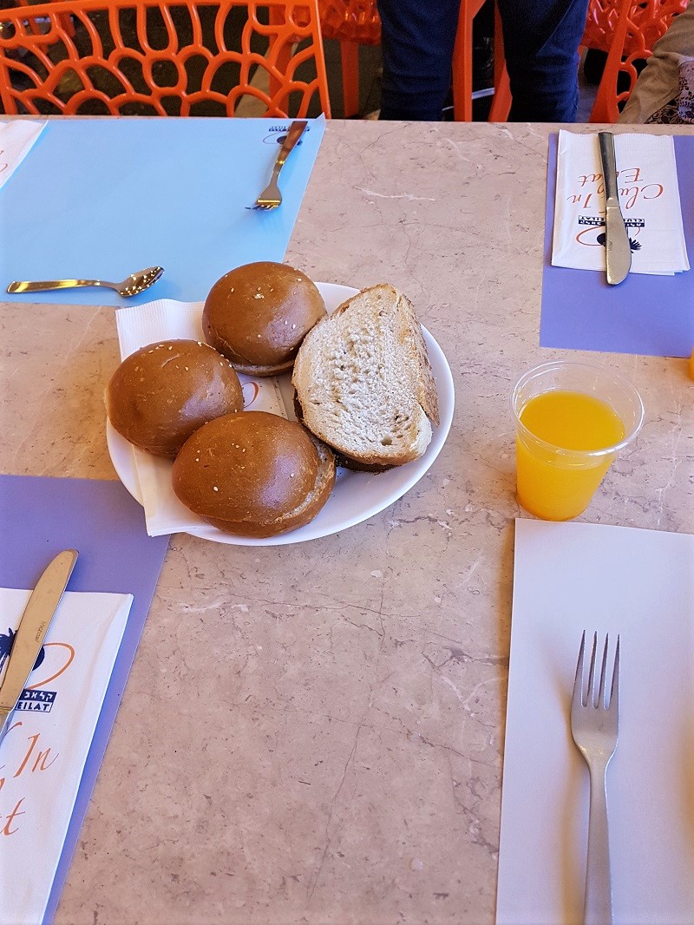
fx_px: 695
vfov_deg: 67.3
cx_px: 347
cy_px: 462
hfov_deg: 53.1
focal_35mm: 26
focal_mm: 4.2
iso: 125
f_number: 1.7
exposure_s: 1/50
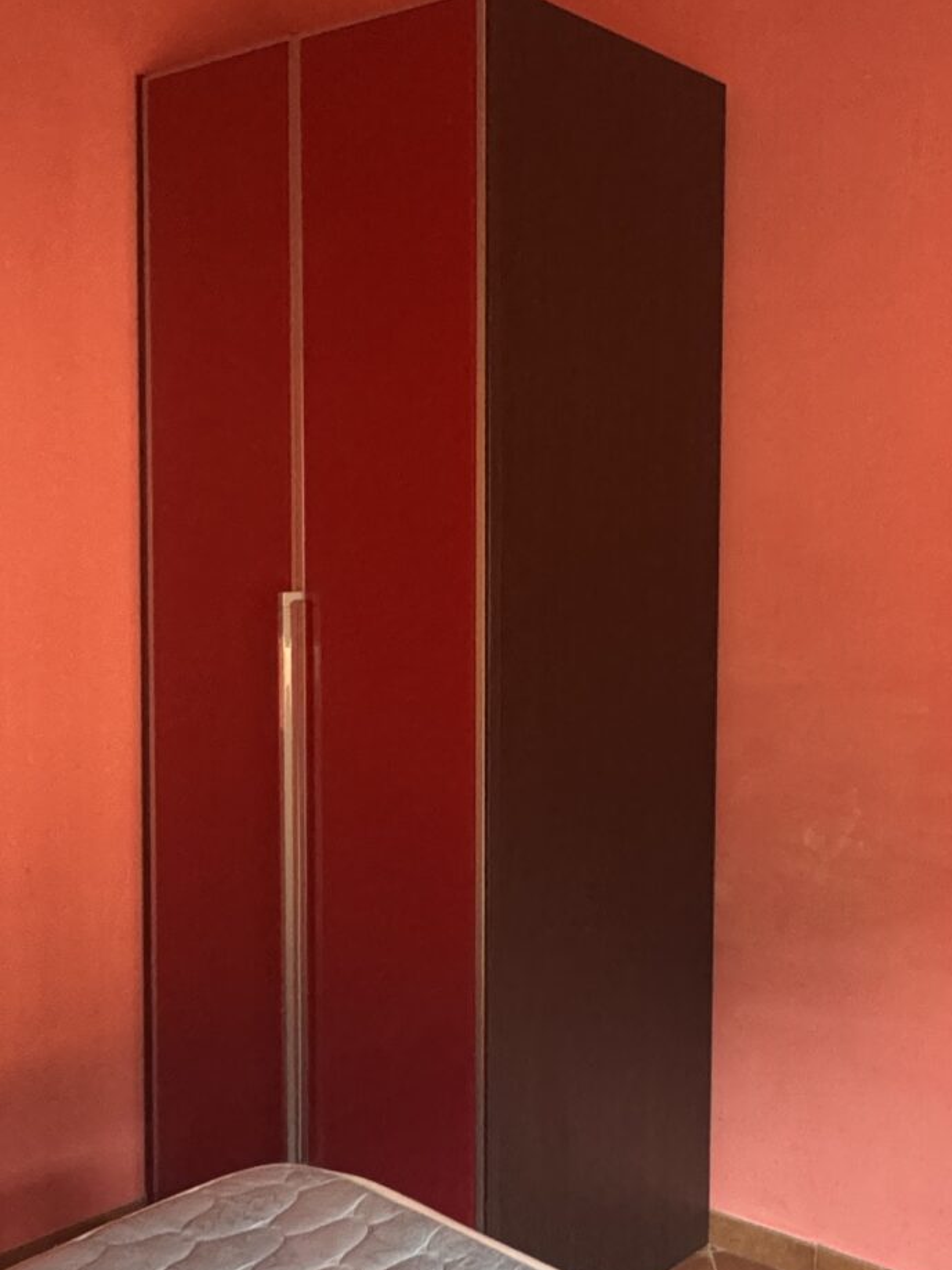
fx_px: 1430
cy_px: 638
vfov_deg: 47.9
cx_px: 796
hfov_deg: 35.3
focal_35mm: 39
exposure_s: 1/60
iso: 800
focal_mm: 2.22
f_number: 2.2
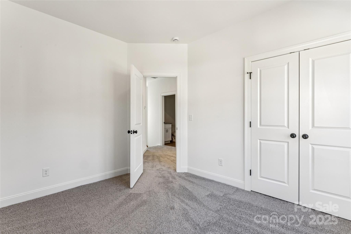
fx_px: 161
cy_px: 117
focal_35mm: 16
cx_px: 176
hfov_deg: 95.0
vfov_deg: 72.0
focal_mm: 16.5
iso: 100
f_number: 13
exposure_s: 1/5
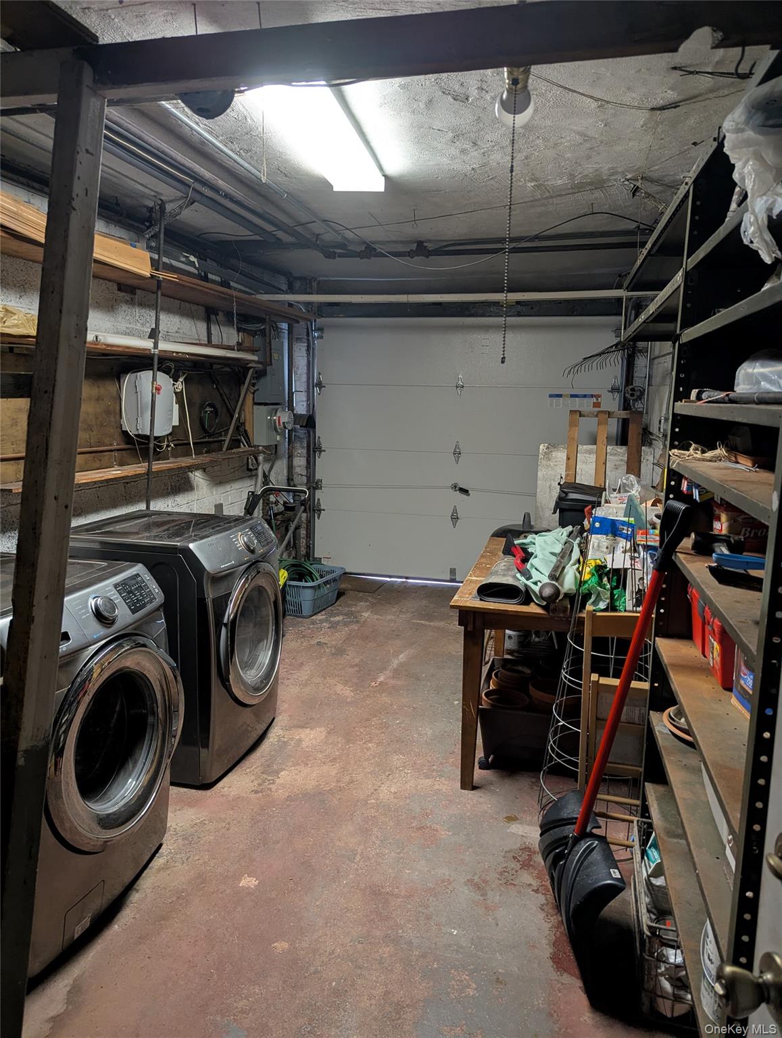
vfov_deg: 71.5
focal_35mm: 24
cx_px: 391
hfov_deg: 56.9
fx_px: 721
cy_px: 519
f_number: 1.85
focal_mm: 6.81
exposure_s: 1/24
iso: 239
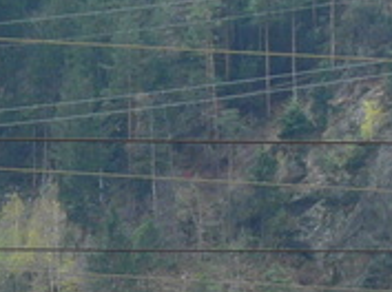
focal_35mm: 436
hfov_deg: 4.6
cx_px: 140
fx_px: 4927
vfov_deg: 3.3
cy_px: 818
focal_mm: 12.6
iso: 100
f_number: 5
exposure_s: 1/200
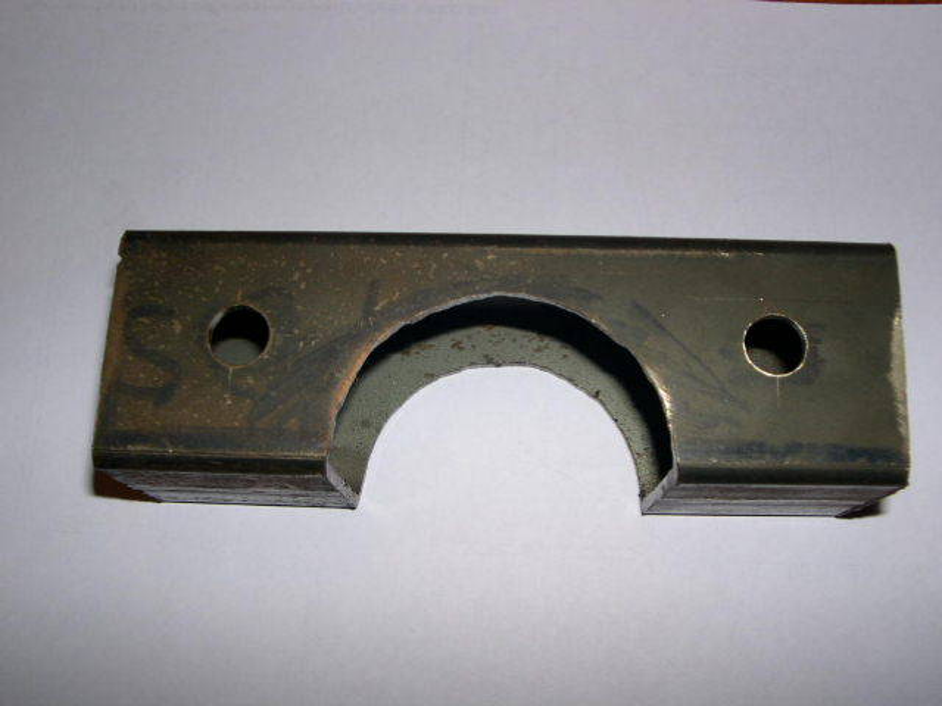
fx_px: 1034
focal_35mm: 38
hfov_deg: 49.0
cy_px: 353
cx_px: 471
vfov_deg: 37.7
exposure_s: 1/60
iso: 100
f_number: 7.6
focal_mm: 8
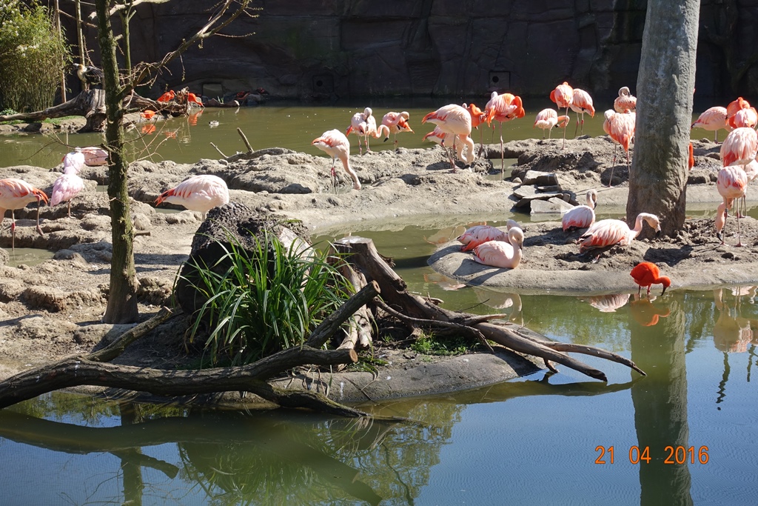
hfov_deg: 28.8
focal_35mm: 70
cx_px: 379
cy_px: 253
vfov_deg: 19.5
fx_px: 1474
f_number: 5.6
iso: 125
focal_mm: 25.7
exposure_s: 1/200
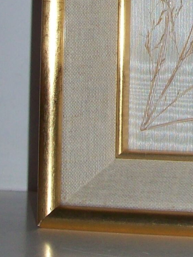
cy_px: -127
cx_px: 236
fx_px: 1026
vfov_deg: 13.5
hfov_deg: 10.6
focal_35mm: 138
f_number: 2.7
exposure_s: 1/64
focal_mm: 6
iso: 80
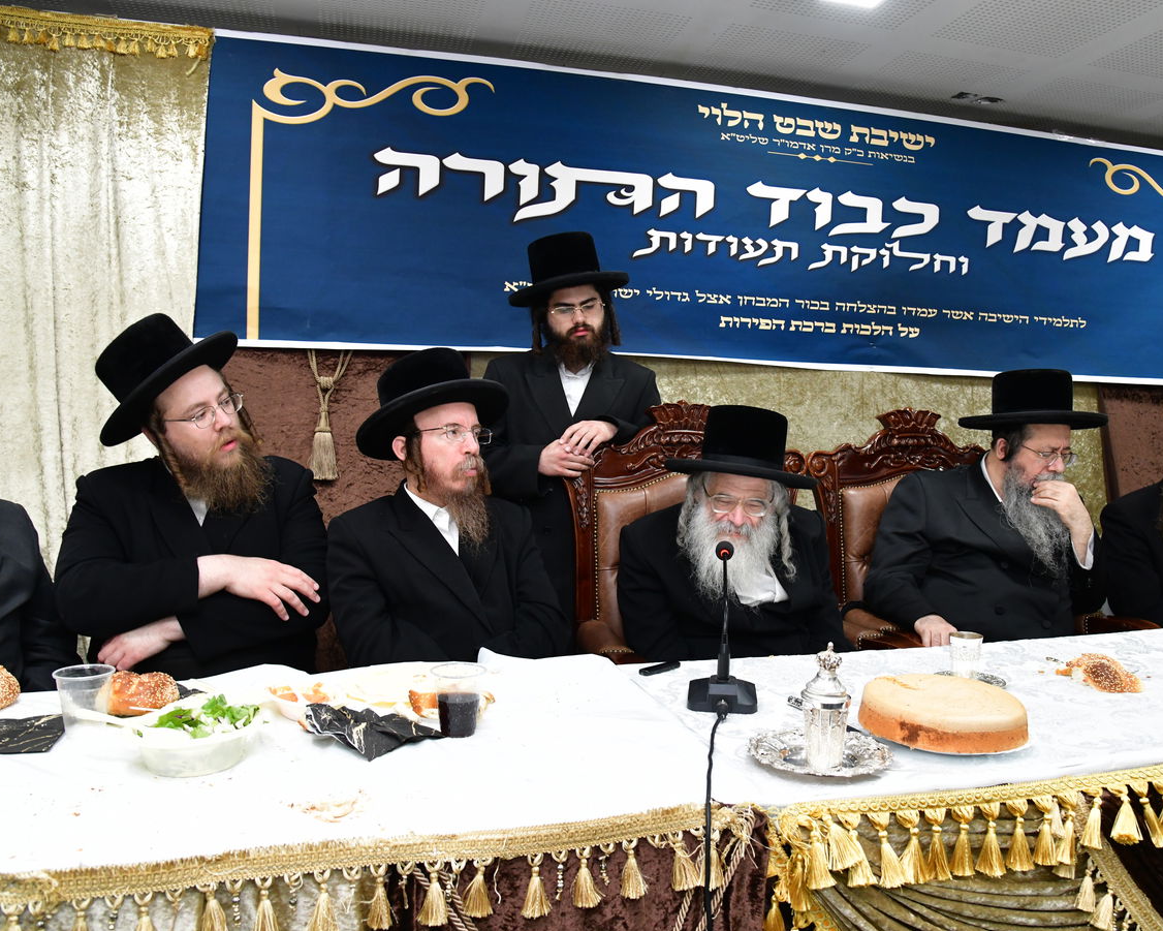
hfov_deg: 62.1
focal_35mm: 28
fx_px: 964
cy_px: 466
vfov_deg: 51.5
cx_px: 640
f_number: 6.3
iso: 2500
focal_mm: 24
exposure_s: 1/100
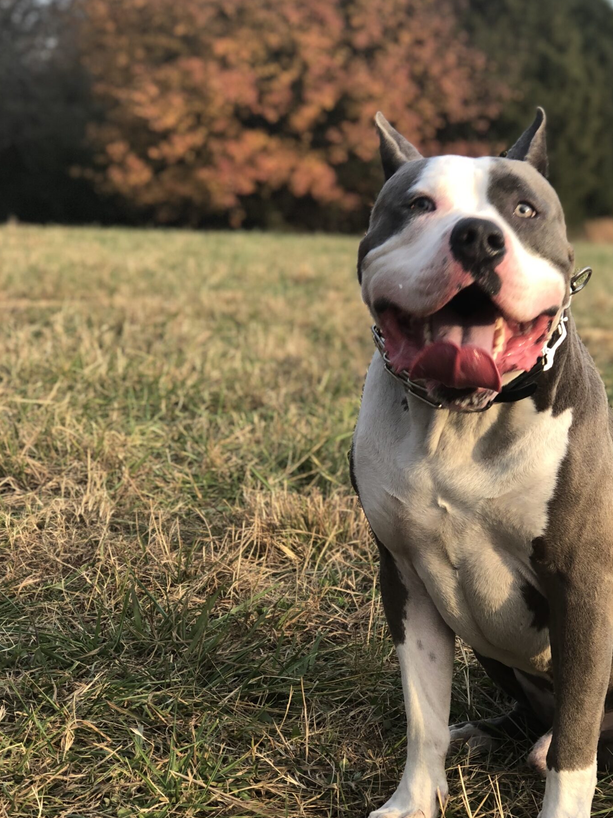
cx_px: 430
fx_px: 1912
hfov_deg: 18.1
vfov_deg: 24.1
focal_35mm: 81
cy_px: 424
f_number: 2.8
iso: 32
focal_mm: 6.6
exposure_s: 1/120
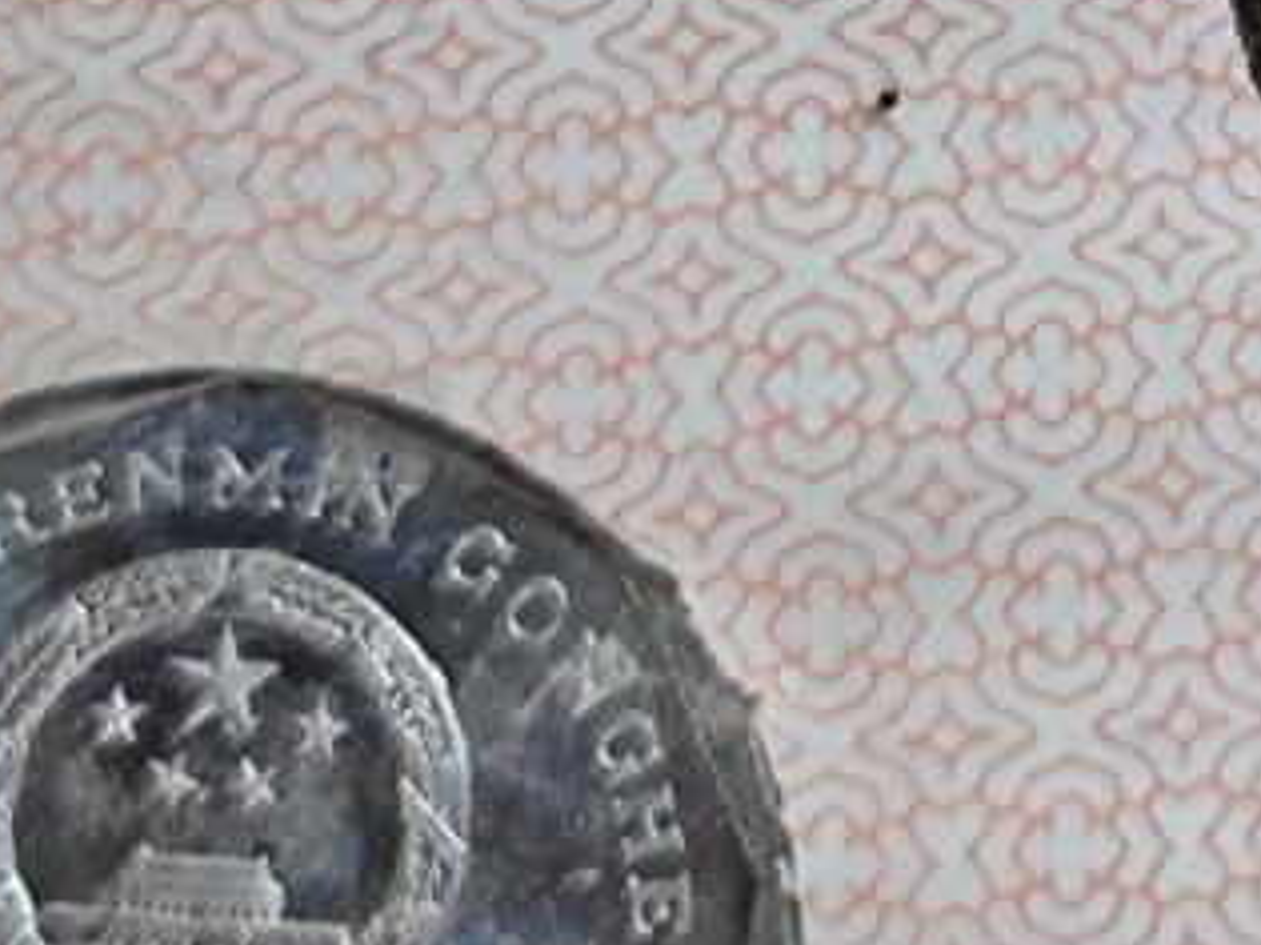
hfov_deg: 8.9
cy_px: -905
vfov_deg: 6.6
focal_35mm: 218
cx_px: 1853
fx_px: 7938
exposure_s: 1/100
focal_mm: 5.84
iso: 320
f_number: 1.6
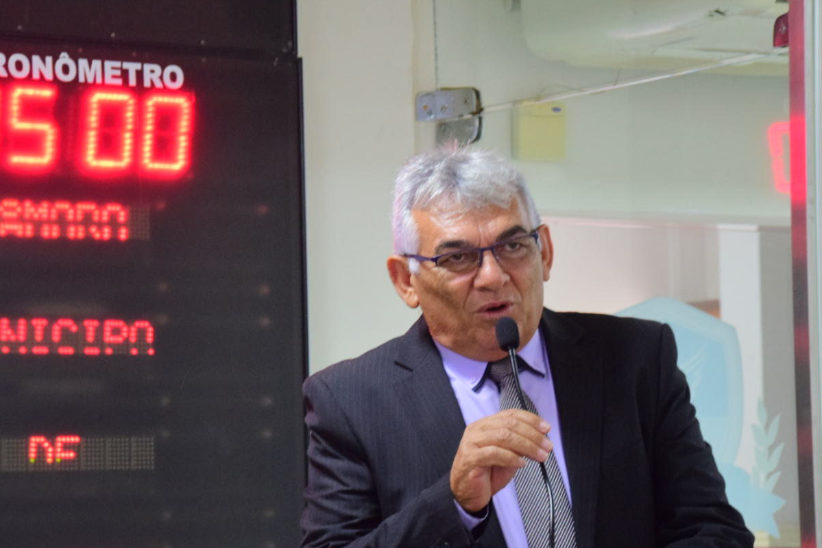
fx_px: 5091
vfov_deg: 6.2
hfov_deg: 9.2
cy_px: 364
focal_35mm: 223
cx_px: 389
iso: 1600
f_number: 5.6
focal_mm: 110
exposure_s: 1/80
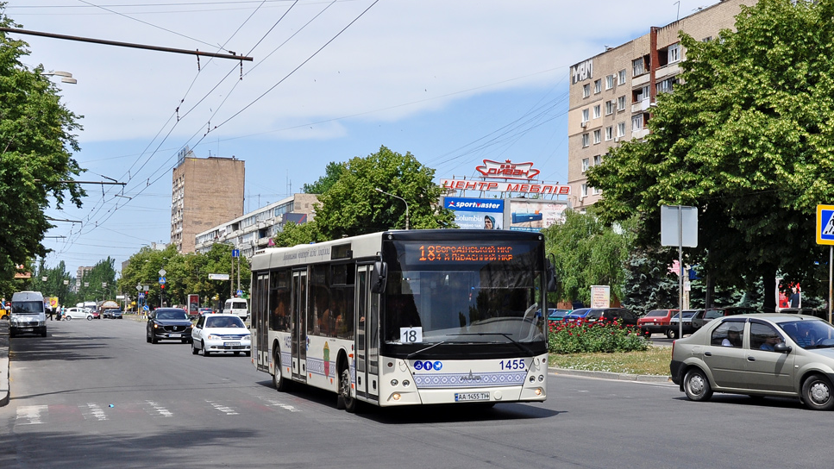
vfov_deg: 24.5
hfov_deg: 42.4
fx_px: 1076
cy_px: 171
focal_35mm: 49
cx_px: 408
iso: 200
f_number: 10
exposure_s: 1/400
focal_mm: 25
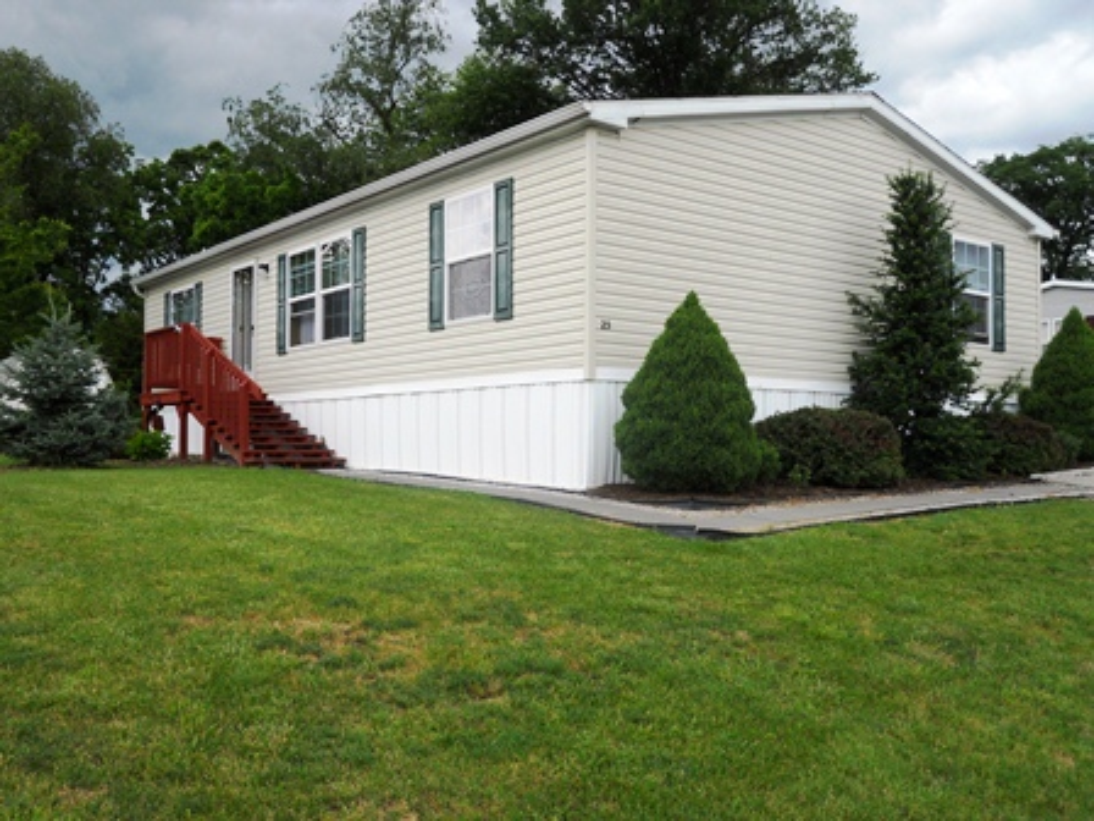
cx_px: 547
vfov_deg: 44.2
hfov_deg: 56.8
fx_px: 1011
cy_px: 410
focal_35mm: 32
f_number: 2.8
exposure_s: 1/800
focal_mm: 5.7
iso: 80
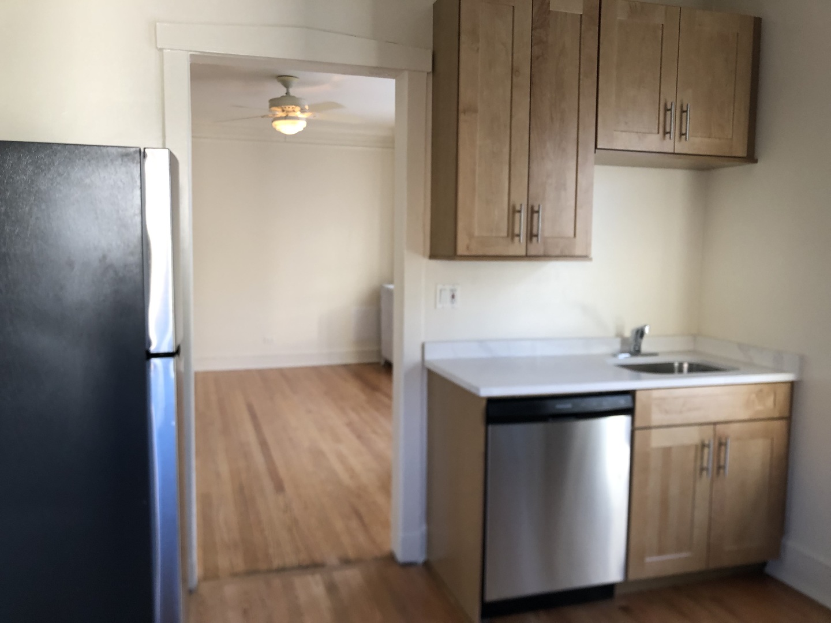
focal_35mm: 28
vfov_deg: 49.7
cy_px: 312
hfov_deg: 63.4
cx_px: 416
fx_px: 672
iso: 25
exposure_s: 1/30
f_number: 1.8
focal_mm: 3.99
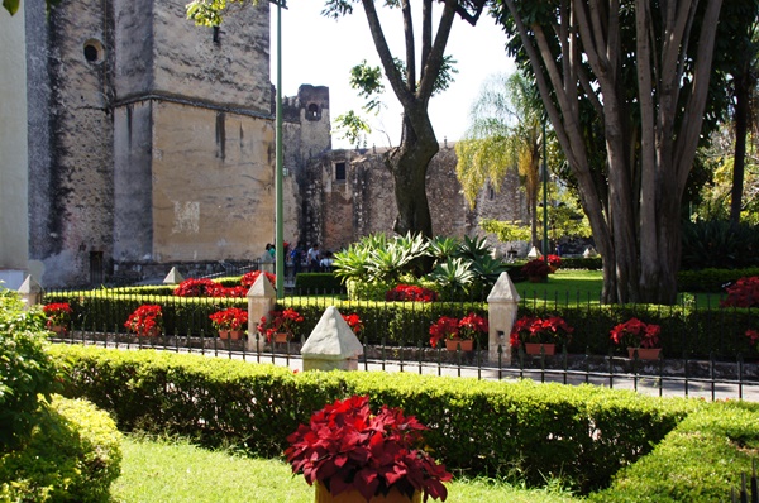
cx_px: 380
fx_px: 695
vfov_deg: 39.8
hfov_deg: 57.3
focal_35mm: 33
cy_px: 252
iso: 100
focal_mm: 22
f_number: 8
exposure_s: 1/50
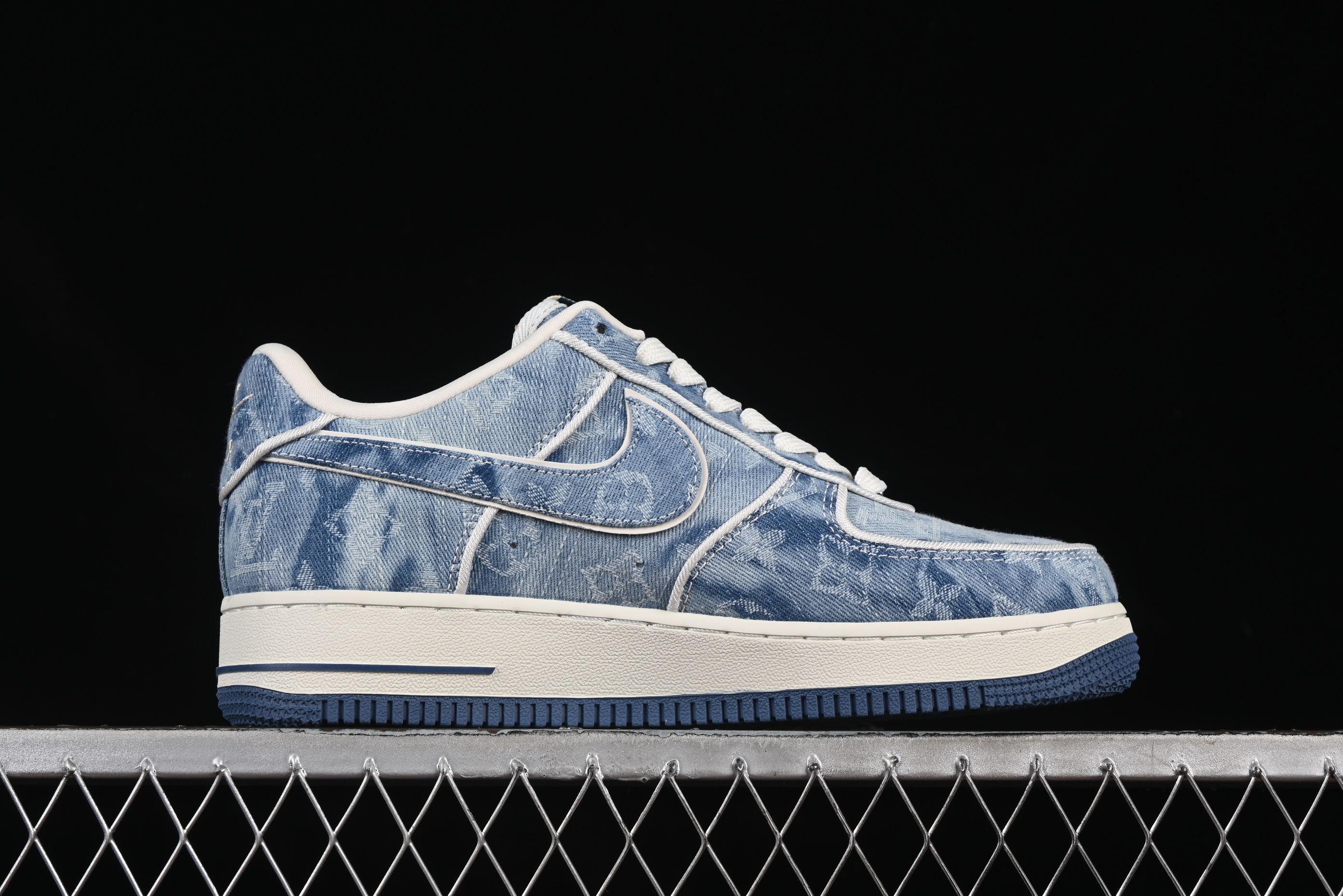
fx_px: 2798
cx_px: 672
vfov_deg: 18.2
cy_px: 448
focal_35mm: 75
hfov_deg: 27.0
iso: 160
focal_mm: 50
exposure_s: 1/80
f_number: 8
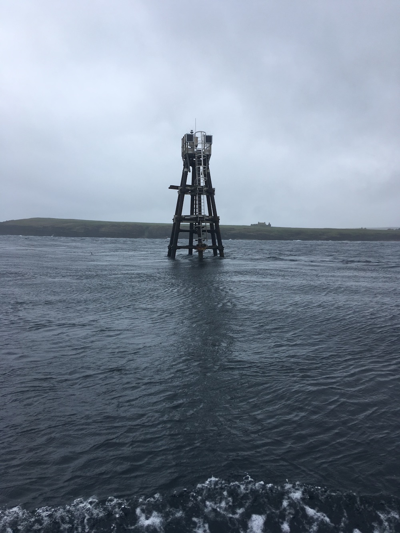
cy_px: 266
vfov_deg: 61.7
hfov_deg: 48.2
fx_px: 447
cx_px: 200
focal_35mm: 29
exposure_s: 1/712
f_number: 2.2
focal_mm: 4.15
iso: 25
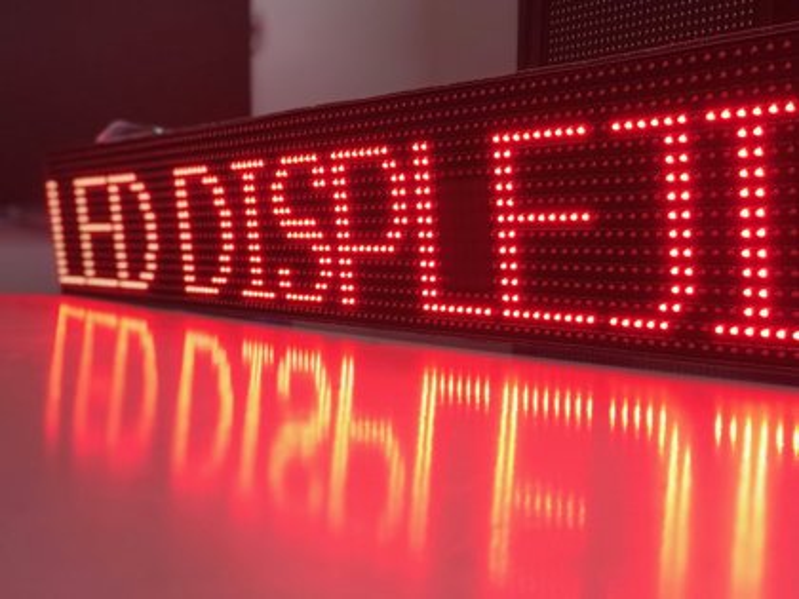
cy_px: 300
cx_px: 400
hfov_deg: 33.8
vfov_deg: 25.7
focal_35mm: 57
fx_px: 1316
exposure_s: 1/50
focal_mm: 6.6
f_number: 2.8
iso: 64
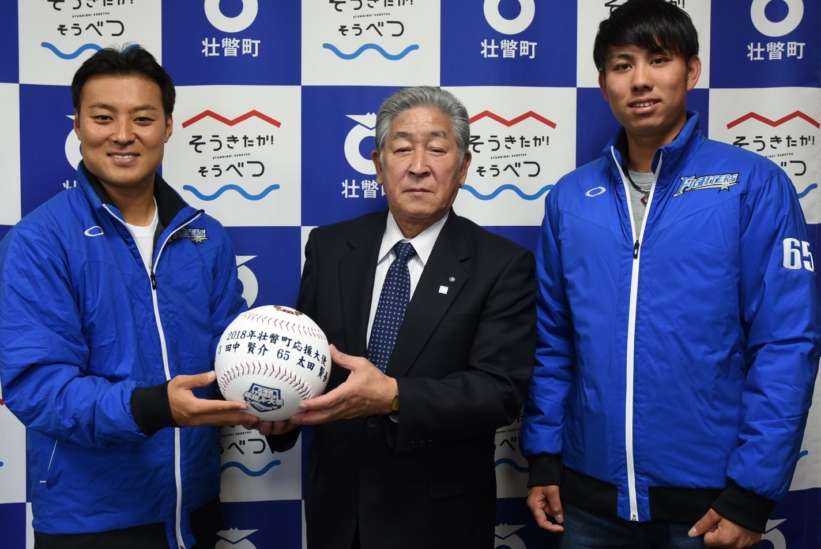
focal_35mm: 43
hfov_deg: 45.8
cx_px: 412
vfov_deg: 31.5
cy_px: 260
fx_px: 971
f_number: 4
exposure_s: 1/60
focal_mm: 25
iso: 320
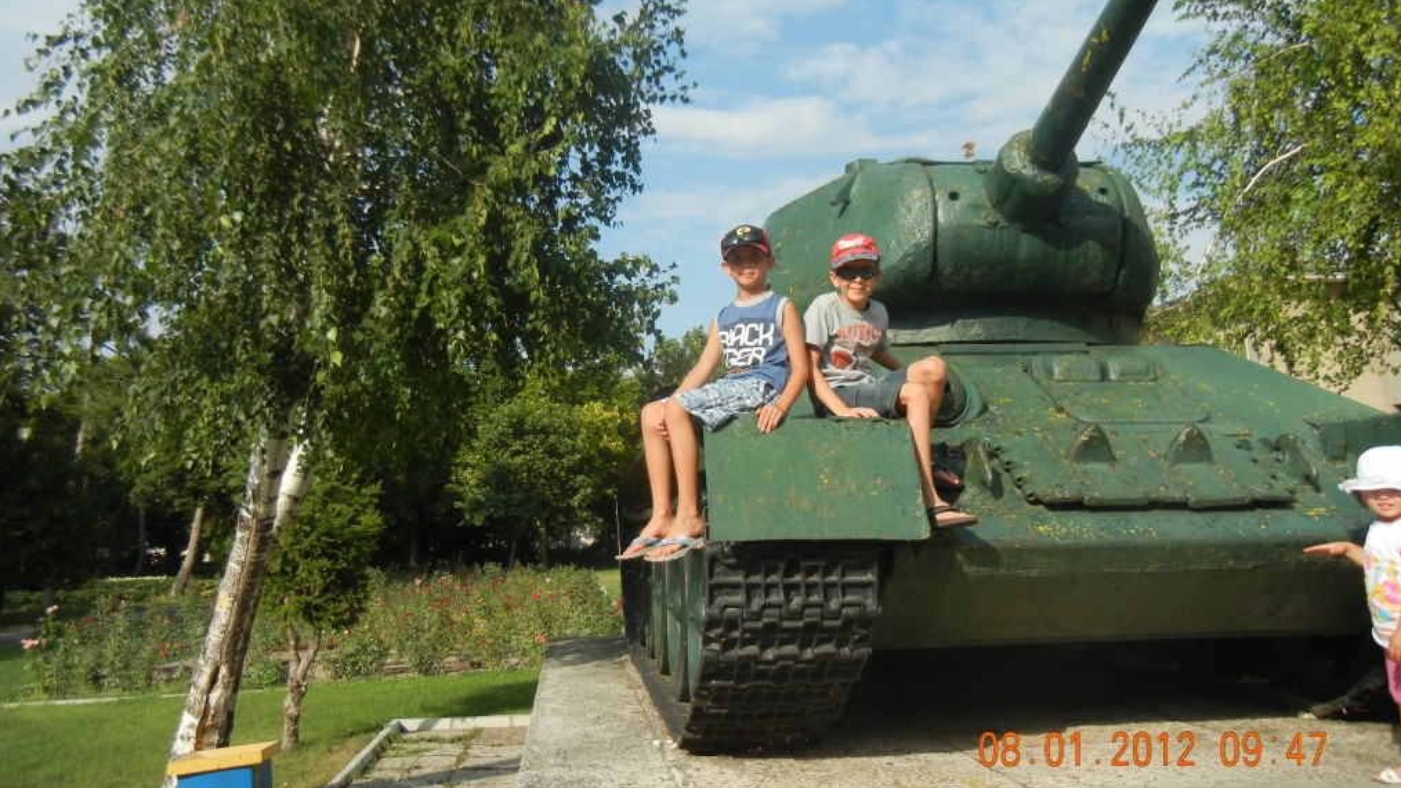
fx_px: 1226
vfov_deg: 35.5
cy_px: 329
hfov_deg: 59.5
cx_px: 706
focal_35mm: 33
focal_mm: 5.4
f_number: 7
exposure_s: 1/303
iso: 160
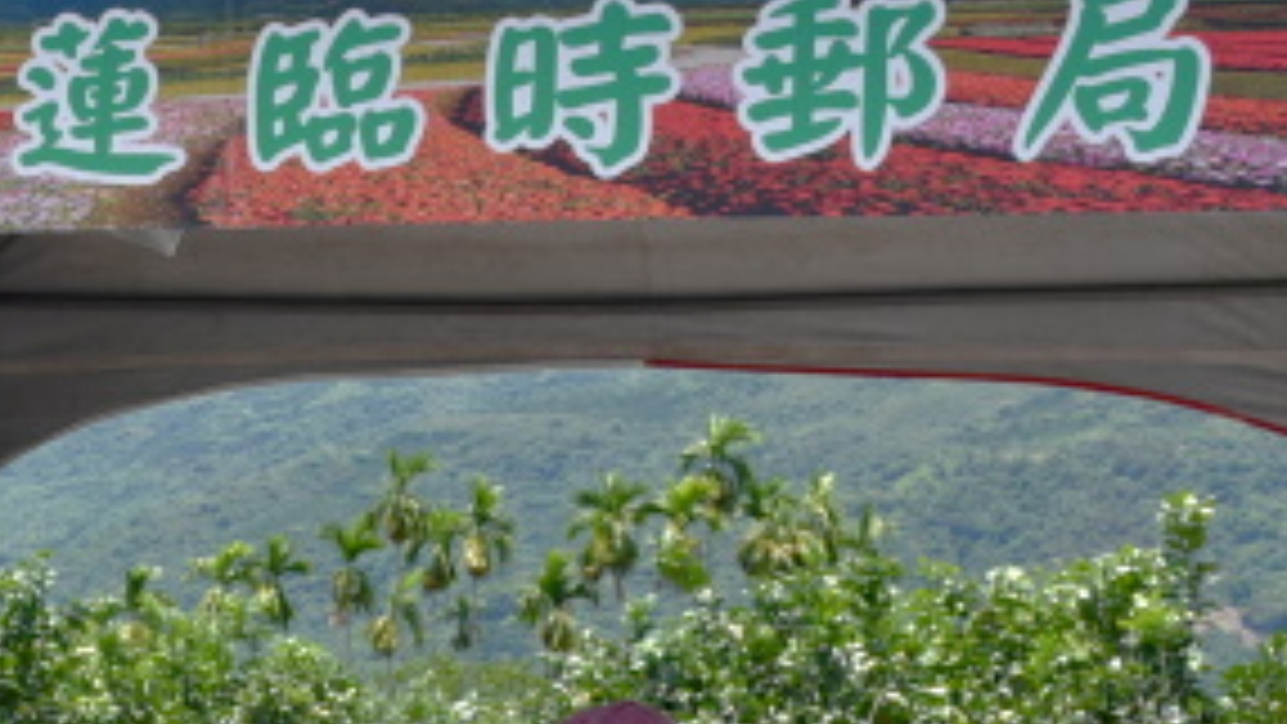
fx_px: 3004
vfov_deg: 13.5
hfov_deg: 22.6
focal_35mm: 88
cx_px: -171
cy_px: 803
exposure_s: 1/250
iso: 200
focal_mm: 24
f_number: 8
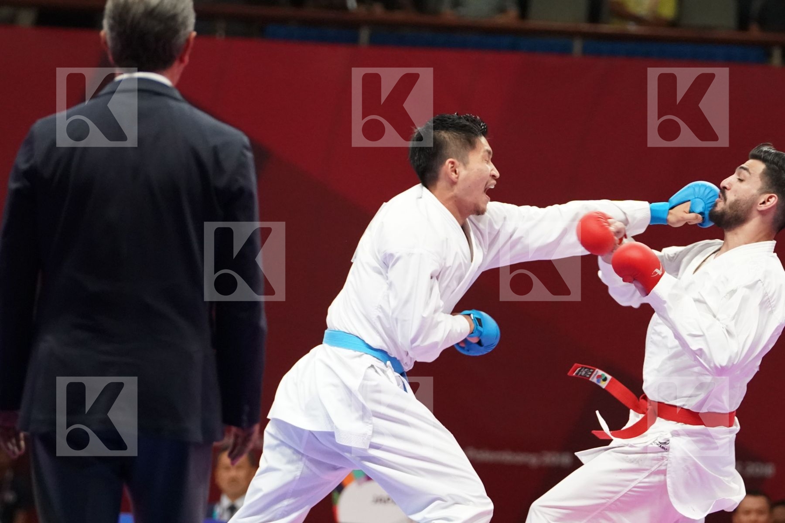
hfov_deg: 7.9
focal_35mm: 261
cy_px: 262
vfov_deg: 5.3
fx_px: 5691
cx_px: 392
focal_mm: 174
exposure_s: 1/1000
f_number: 4
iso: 6400
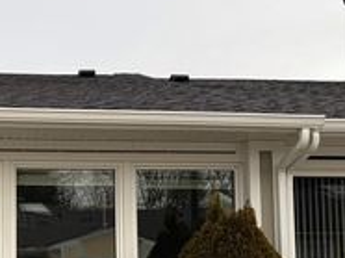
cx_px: -13
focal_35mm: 70
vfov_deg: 20.8
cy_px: 200
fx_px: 697
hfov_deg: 26.1
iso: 50
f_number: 1.6
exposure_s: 1/419
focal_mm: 5.96
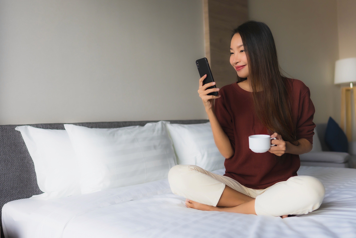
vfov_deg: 36.9
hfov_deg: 53.1
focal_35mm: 36
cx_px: 178
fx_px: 356
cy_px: 119
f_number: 1.4
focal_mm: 24
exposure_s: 1/250
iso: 160
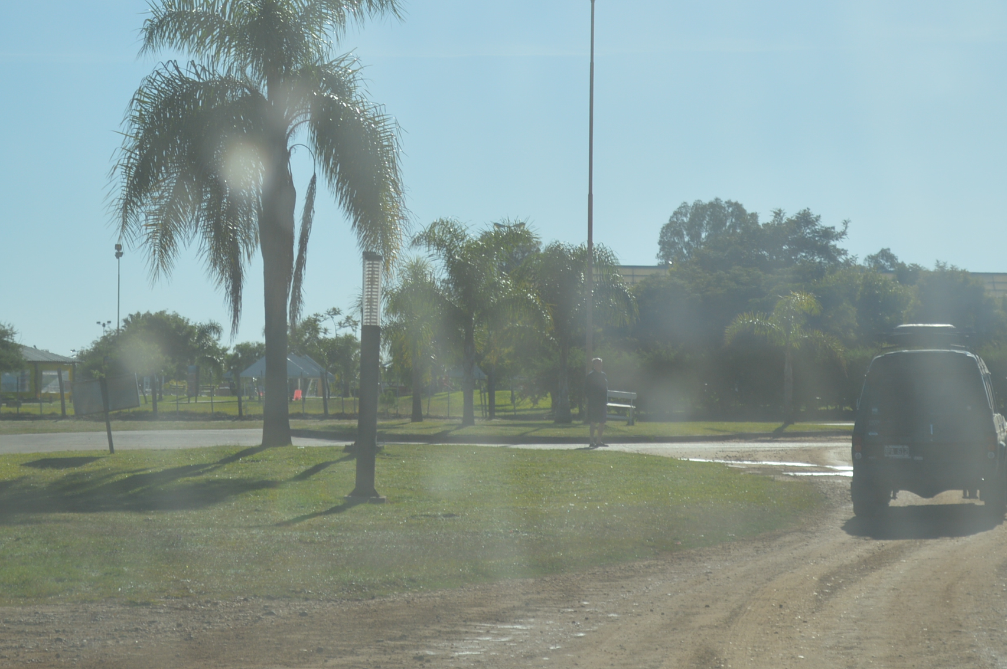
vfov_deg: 10.7
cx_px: 481
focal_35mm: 127
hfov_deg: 16.1
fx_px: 3550
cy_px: 96
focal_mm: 48
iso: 100
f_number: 5.3
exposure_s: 1/800
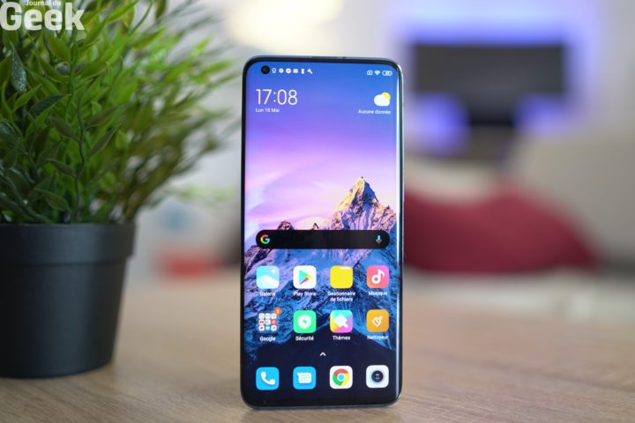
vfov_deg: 37.9
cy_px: 212
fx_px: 617
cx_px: 318
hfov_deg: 54.4
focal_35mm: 35
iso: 400
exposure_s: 1/40
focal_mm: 35
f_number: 3.5
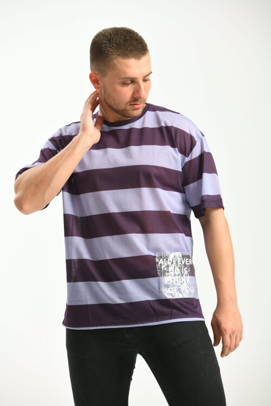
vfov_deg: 14.2
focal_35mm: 145
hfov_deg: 9.5
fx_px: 1637
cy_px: 203
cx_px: 136
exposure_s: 1/160
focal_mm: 145
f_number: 5.6
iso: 100
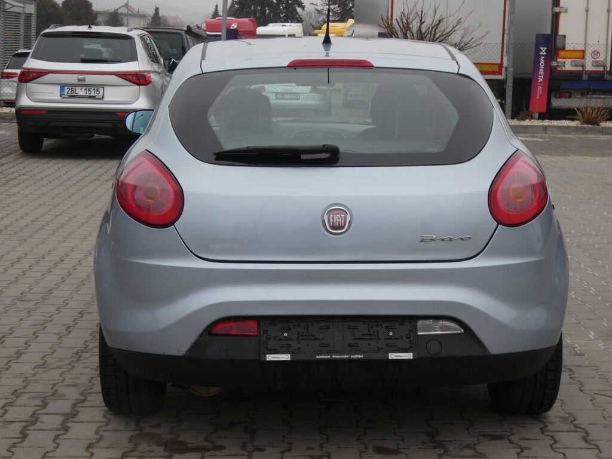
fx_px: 1238
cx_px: 306
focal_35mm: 70
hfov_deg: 27.8
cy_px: 230
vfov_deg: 21.0
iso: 80
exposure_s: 1/125
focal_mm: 12.5
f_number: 5
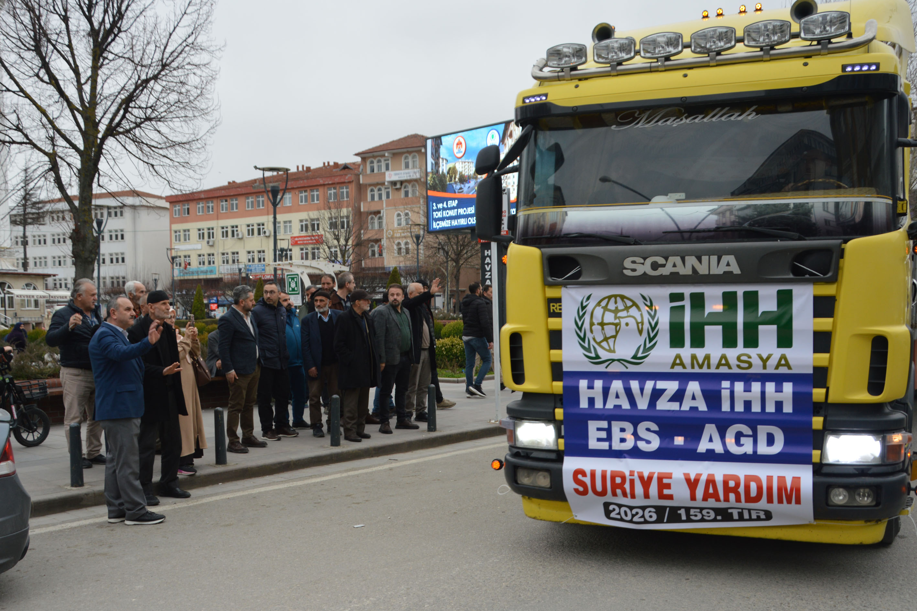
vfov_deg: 40.0
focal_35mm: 33
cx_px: 458
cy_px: 306
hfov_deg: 57.2
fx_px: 841
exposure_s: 1/125
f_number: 5.6
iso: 200
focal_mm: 22
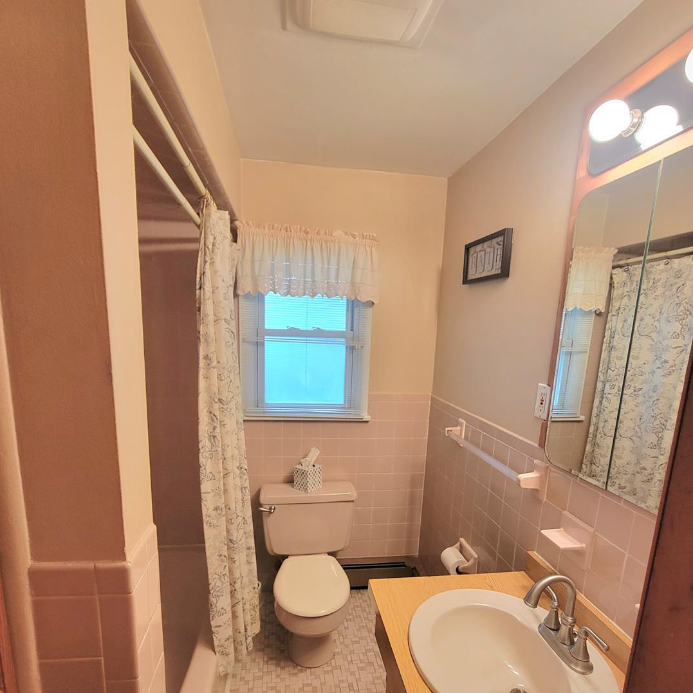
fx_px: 362
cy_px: 412
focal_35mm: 16
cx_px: 337
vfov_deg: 86.5
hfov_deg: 87.4
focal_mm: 2.2
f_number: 2.2
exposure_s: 1/60.2
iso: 250
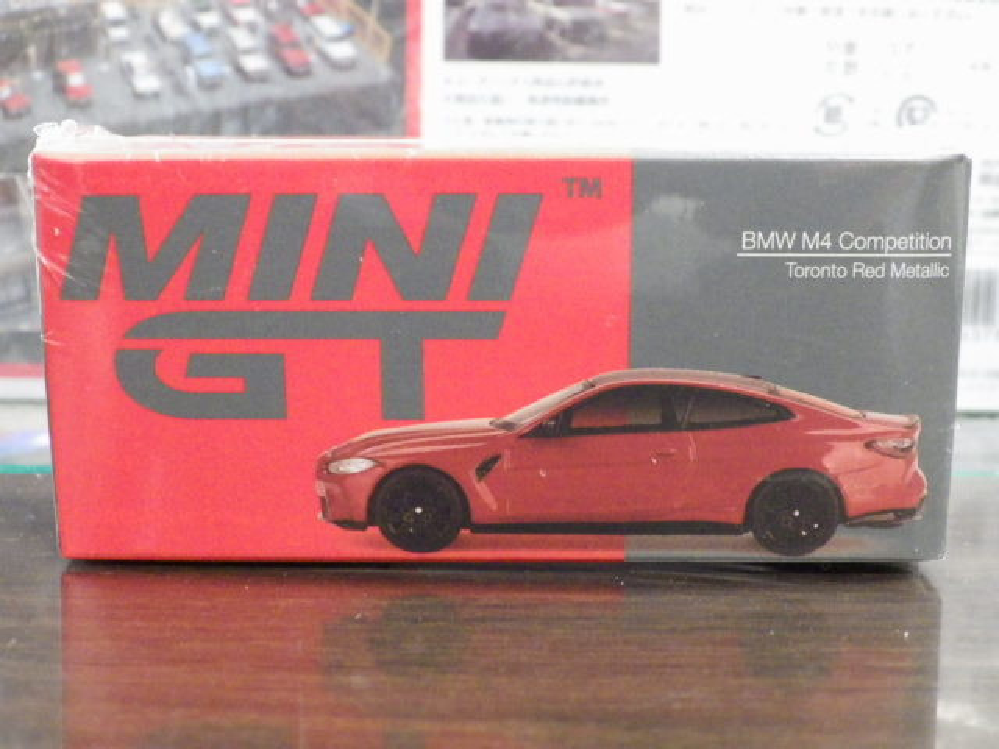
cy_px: 374
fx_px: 1443
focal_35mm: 50
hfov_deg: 38.2
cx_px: 500
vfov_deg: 29.1
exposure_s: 1/20
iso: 1600
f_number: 3.8
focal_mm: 9
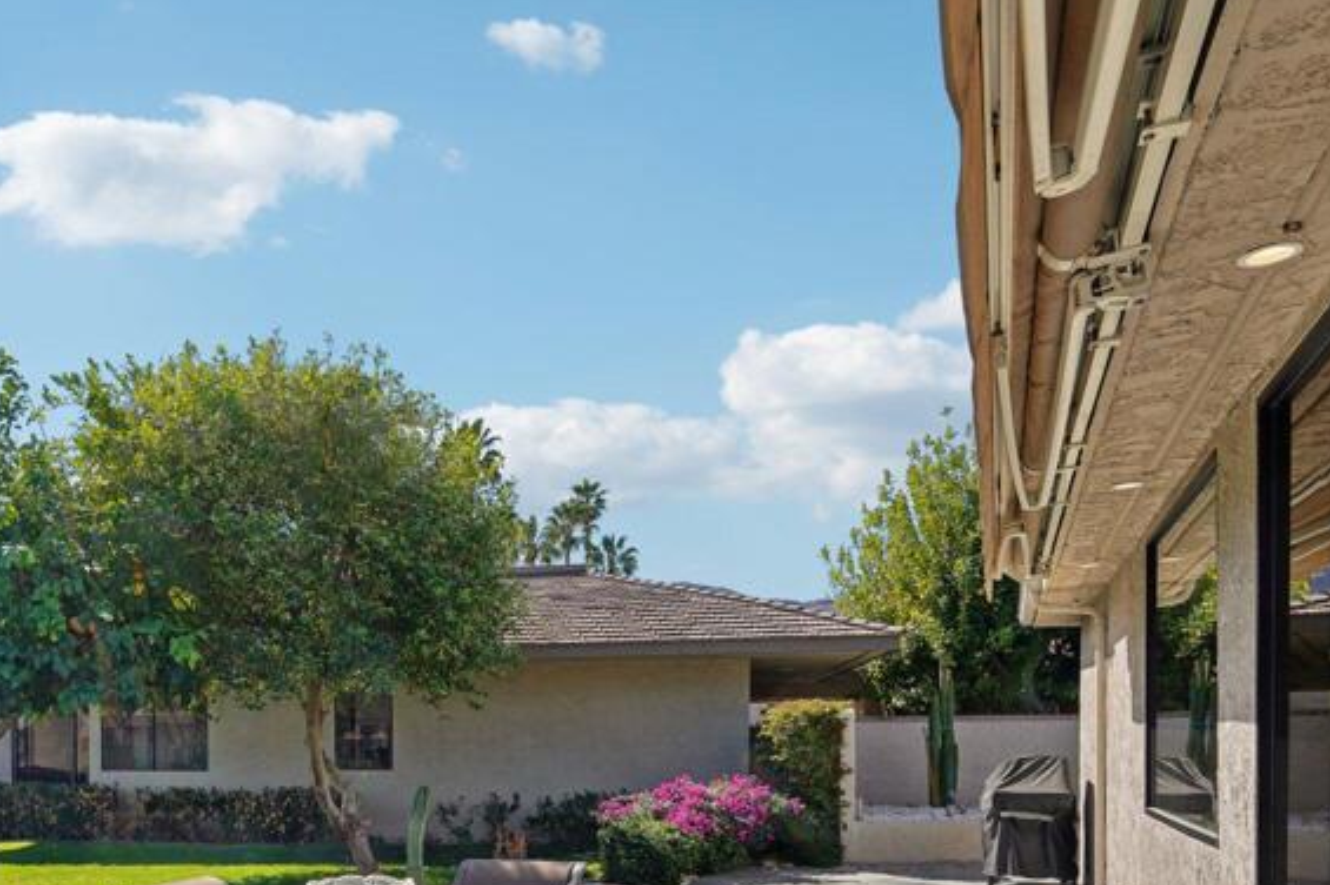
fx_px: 1071
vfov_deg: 41.7
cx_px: 435
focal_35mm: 29
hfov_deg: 62.0
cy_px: 779
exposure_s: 1/320
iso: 100
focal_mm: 16
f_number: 8
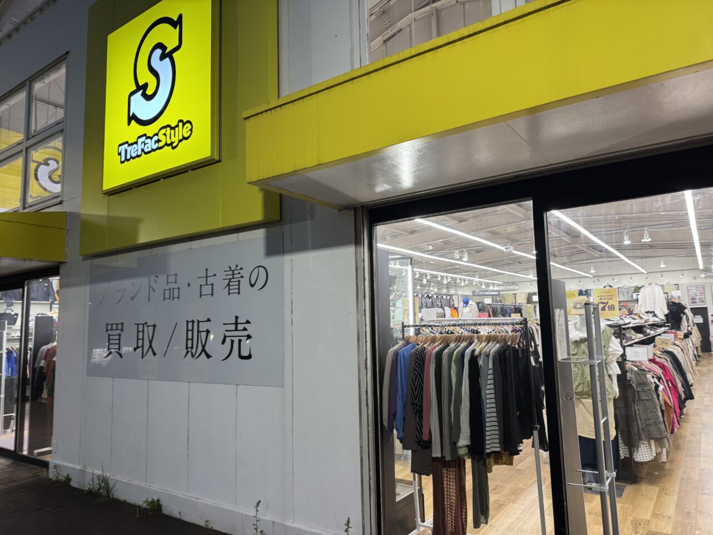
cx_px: 356
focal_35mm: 24
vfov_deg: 56.8
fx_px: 494
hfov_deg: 71.6
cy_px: 268
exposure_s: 1/100
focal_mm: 6.76
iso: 125
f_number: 1.78
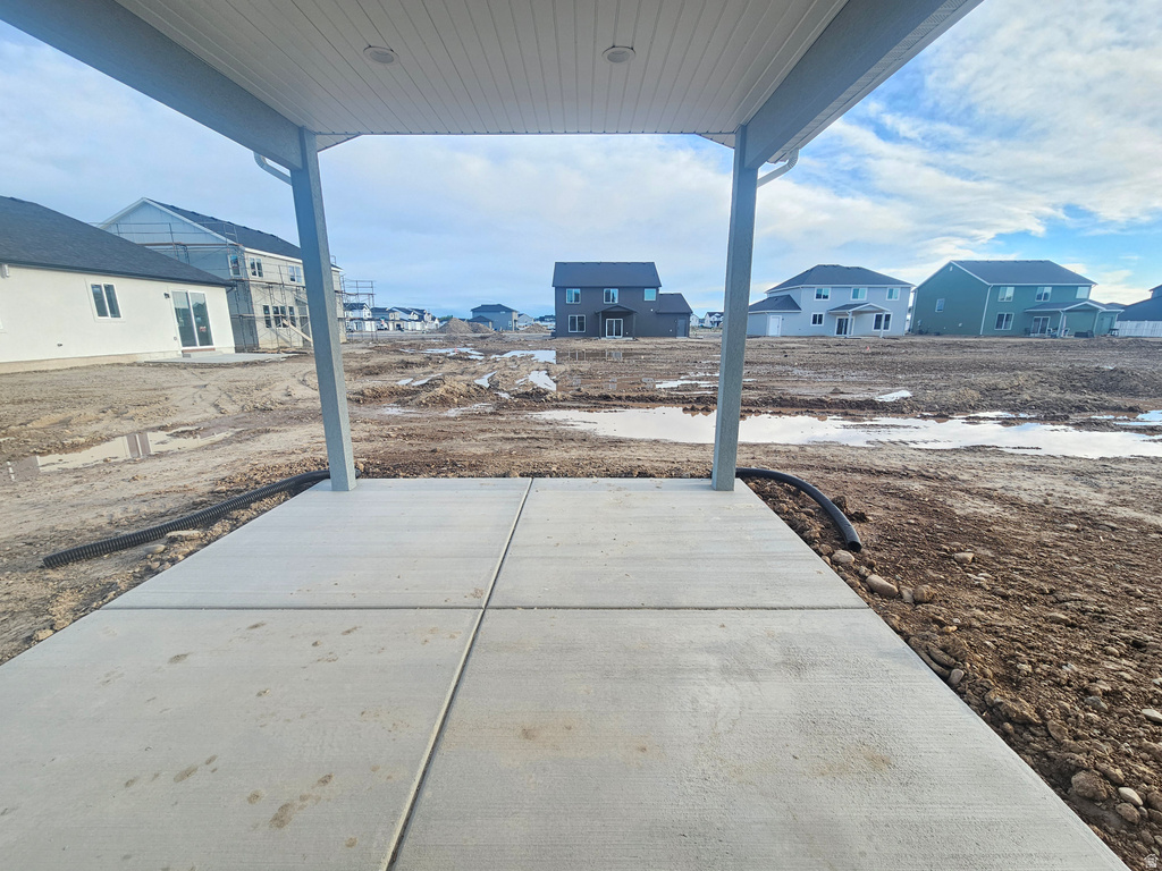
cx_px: 581
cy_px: 436
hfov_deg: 106.2
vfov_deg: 89.9
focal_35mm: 13
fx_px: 436
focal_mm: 2.2
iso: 64
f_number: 2.2
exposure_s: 1/359
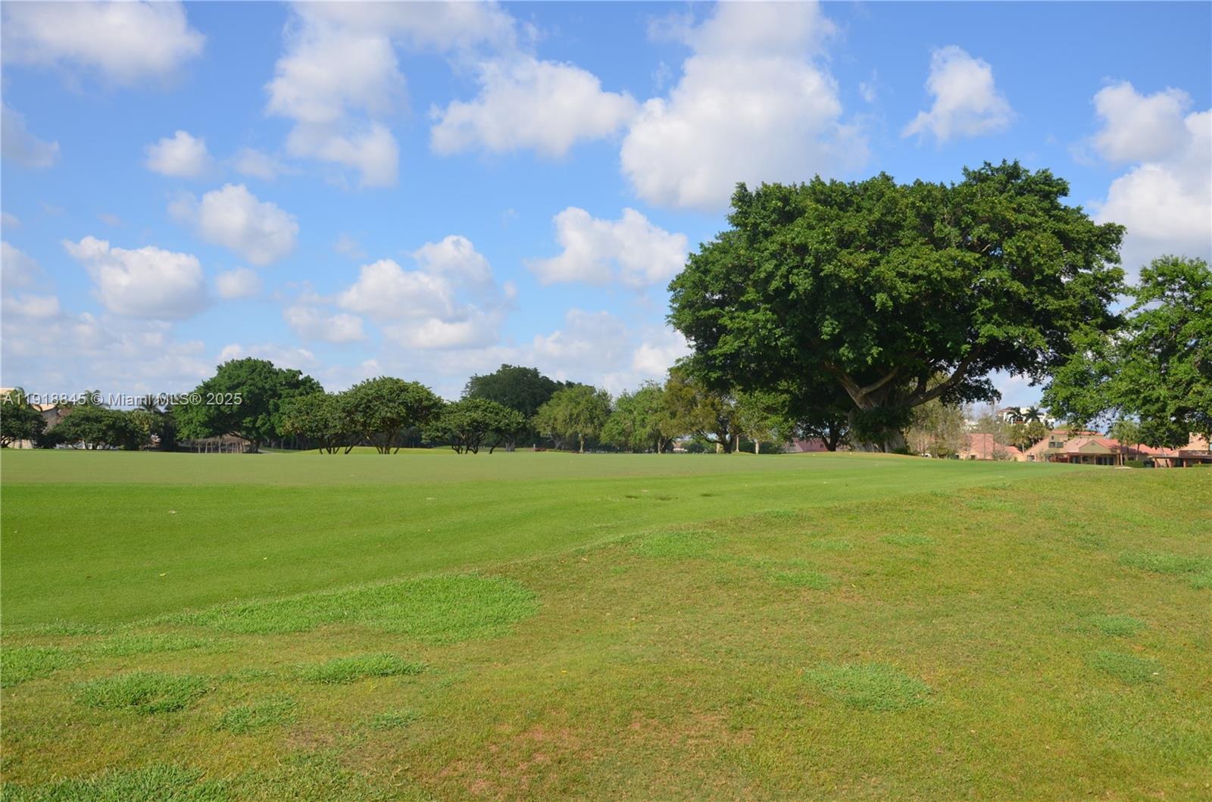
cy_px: 401
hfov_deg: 59.6
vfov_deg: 41.5
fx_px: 1058
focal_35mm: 32
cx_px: 606
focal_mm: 21
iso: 100
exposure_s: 1/250
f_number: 8
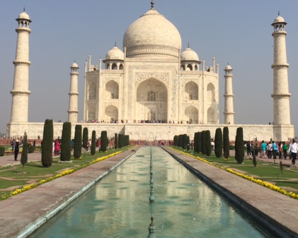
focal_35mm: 43
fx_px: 379
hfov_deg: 42.9
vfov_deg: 34.8
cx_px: 156
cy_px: 95
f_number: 2.2
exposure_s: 1/3597
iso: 32
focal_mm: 4.15
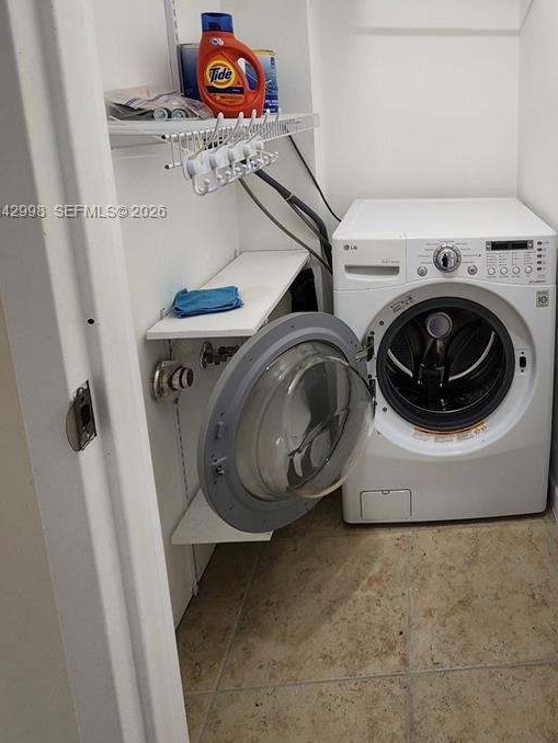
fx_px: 494
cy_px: 213
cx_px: 456
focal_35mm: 23
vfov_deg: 70.3
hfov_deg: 54.4
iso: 100
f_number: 2.2
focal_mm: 2.2
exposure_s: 1/60
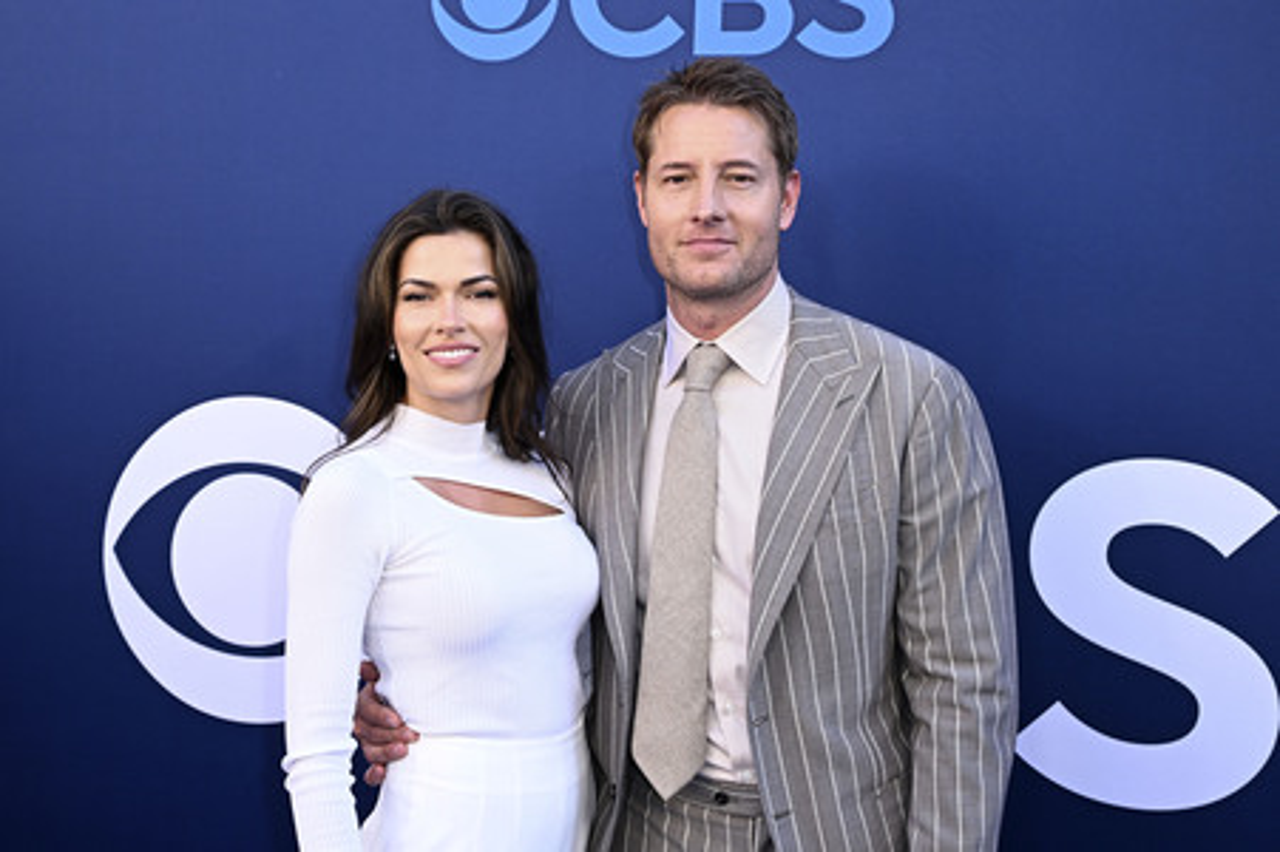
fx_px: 1705
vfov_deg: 28.0
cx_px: 640
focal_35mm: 48
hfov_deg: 41.1
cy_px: 426
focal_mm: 48
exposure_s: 1/200
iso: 500
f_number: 5.6
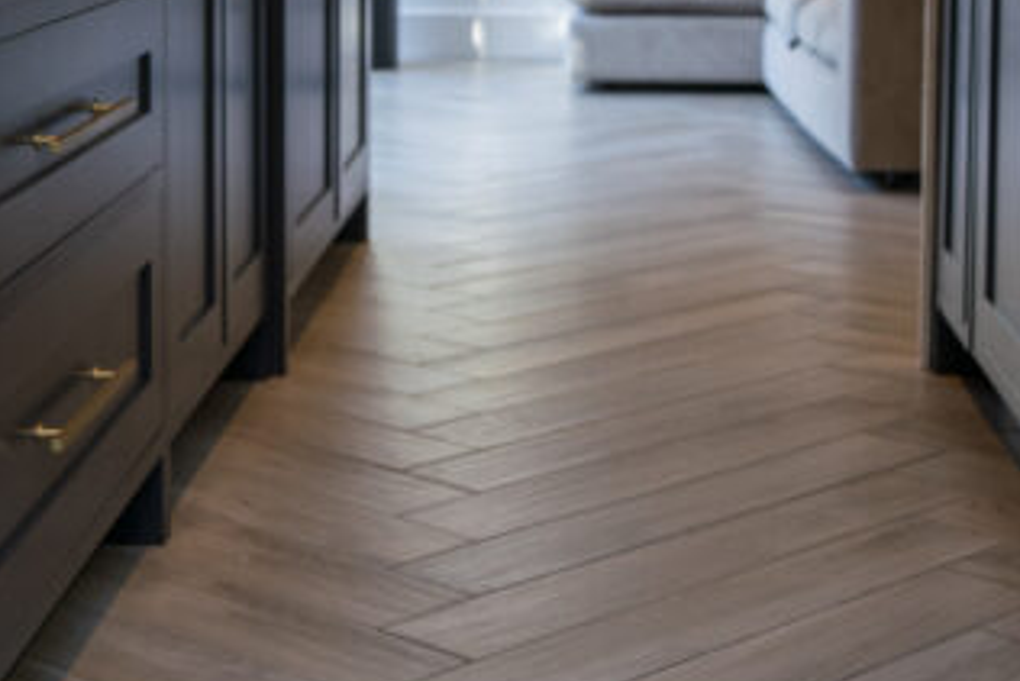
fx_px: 2409
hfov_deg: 23.8
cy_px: 6
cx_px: 662
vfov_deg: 15.8
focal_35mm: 85
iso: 800
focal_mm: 35
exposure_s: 1/100
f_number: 4
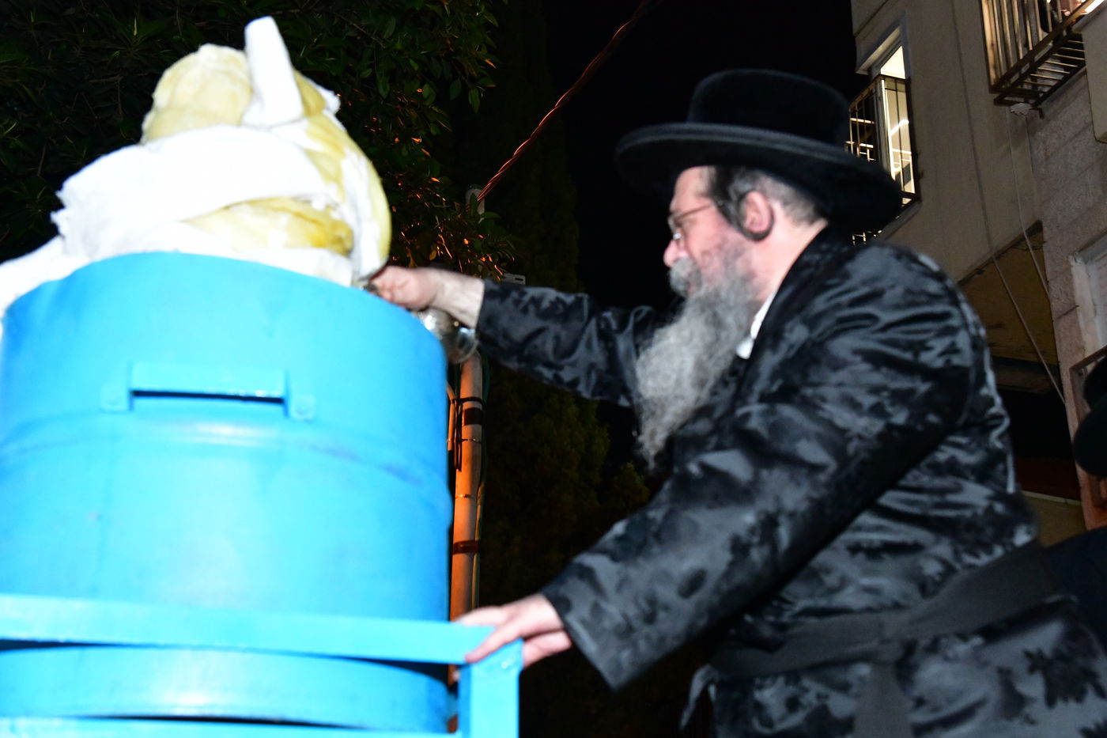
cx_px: 554
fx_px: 1476
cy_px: 369
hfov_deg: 41.1
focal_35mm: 48
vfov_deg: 28.1
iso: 12800
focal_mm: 48
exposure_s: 1/100
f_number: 5.6
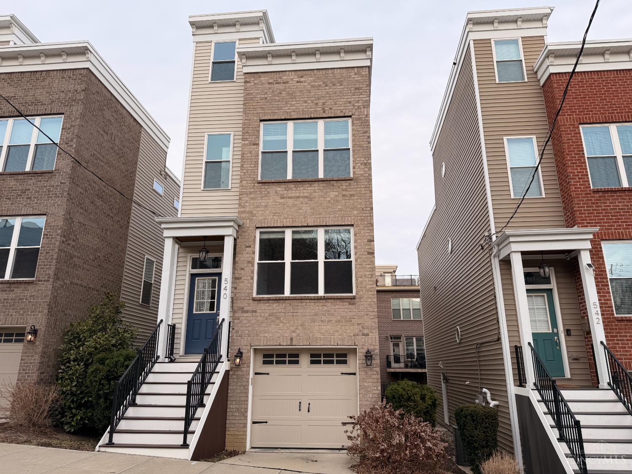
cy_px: 237
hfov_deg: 71.6
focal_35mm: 24
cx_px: 316
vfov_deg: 56.8
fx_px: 438
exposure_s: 1/1770
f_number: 1.78
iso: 80
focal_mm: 6.76
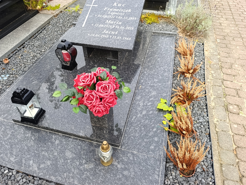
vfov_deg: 54.8
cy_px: 86
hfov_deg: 69.4
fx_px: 178
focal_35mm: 25
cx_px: 117
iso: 50
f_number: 1.6
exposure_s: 1/100
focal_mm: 6.14
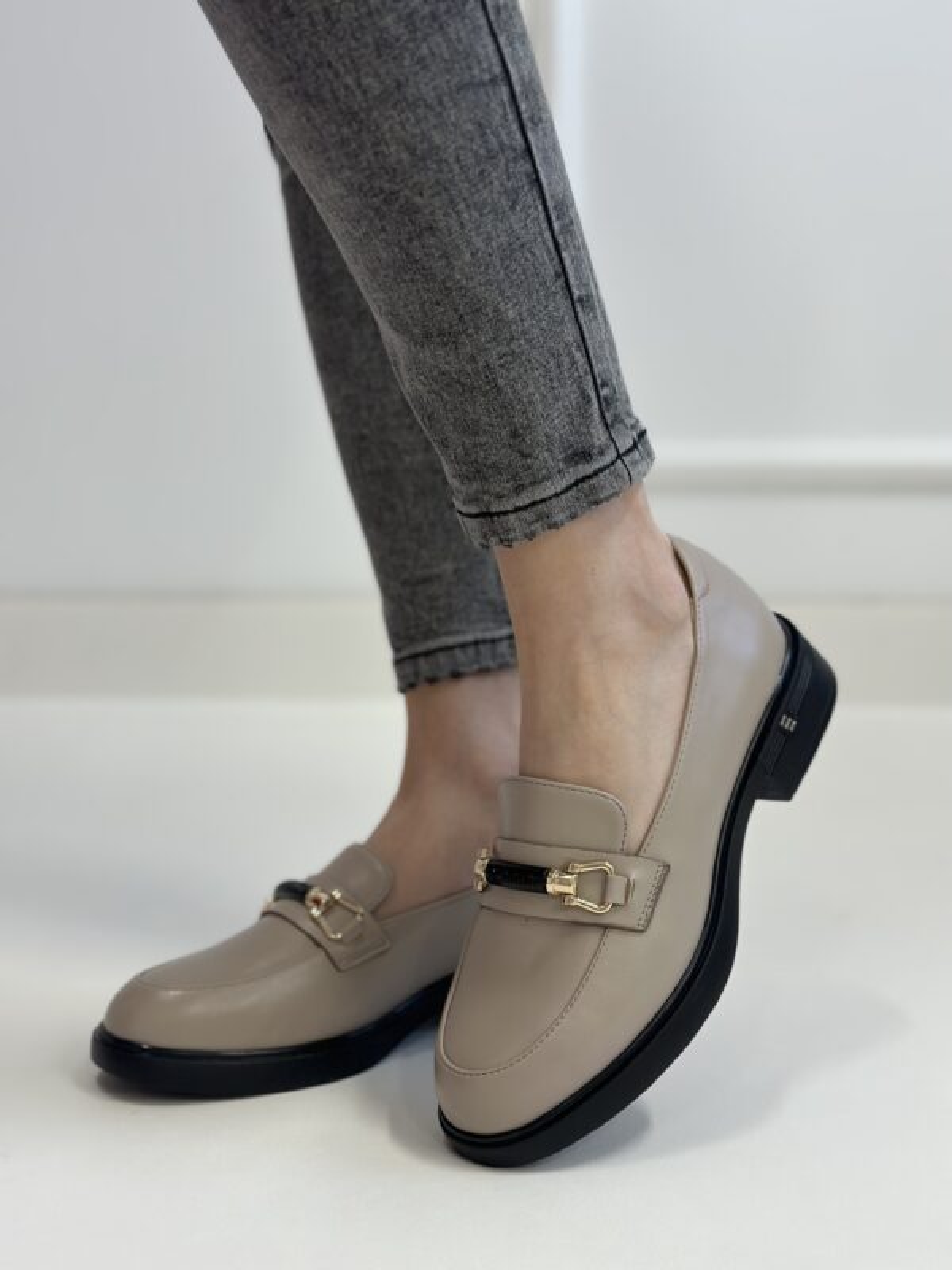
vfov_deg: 39.7
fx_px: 1760
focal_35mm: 48
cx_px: 476
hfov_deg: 30.3
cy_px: 635
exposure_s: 1/100
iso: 125
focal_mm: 6.86
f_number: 1.78
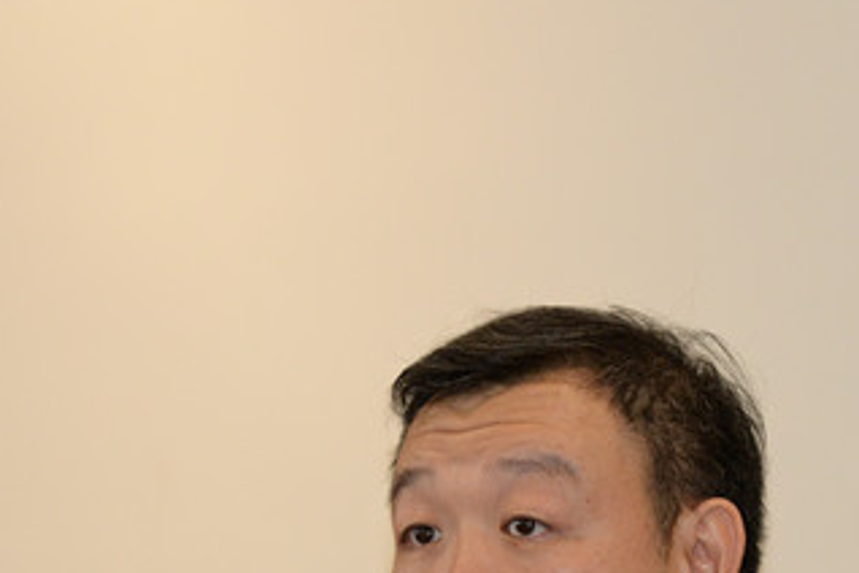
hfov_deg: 6.8
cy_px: 662
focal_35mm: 302
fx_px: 7205
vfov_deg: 4.5
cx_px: 370
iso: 1600
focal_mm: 120
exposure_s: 1/125
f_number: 5
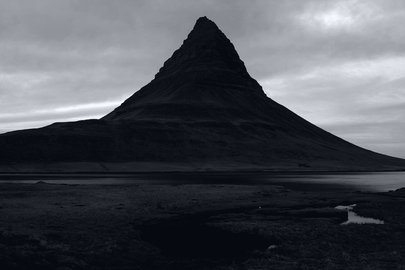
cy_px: 135
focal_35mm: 45
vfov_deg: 29.9
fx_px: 506
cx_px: 202
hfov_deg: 43.6
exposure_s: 2
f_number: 13
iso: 100
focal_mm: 30
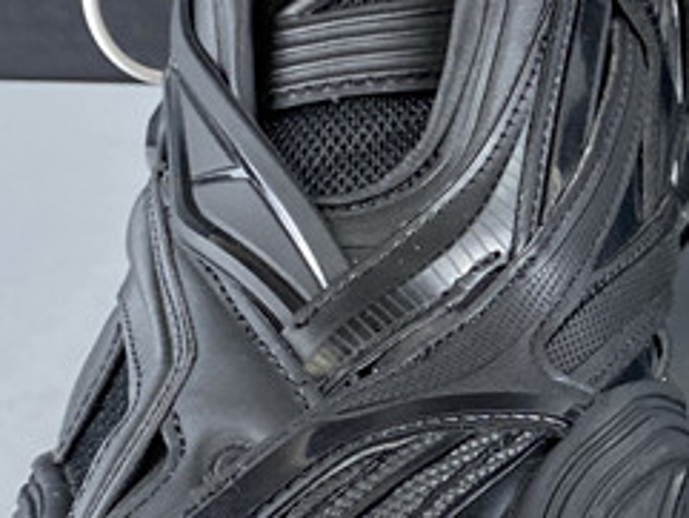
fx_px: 2151
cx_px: 898
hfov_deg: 17.1
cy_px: 455
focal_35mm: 108
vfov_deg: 13.6
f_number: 1.8
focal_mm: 4.25
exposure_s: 1/100
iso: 100
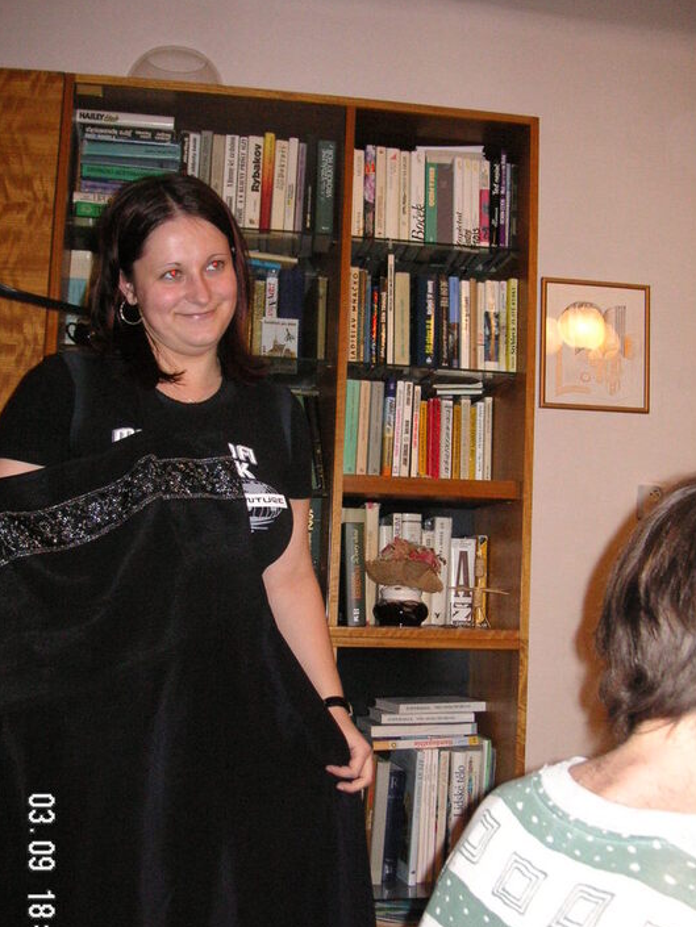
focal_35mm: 42
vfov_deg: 44.7
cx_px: 359
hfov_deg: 34.4
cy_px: 513
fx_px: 1126
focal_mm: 6.1
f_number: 2.8
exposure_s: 1/45
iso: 160
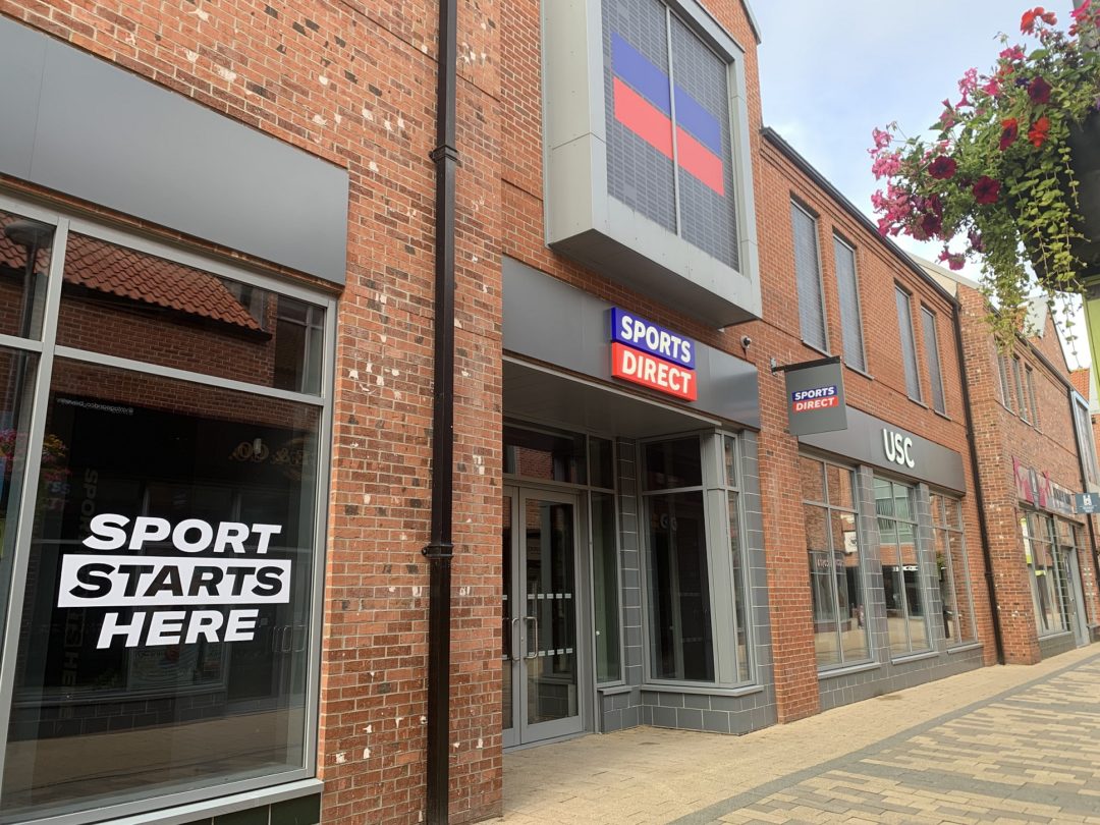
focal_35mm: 26
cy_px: 412
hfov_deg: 67.3
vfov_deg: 53.1
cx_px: 550
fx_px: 826
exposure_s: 1/122
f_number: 1.8
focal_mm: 4.25
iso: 25
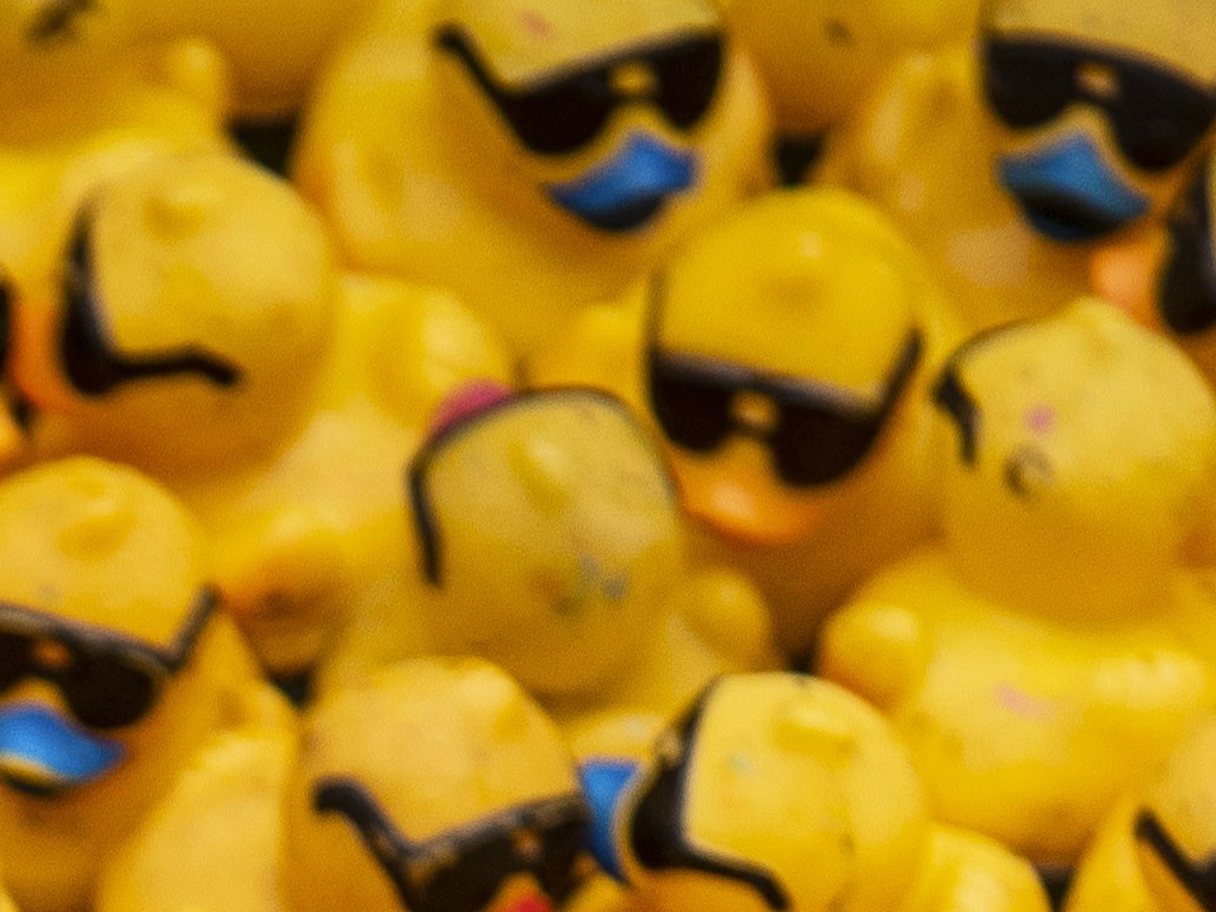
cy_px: 2363
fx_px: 39730
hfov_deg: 1.7
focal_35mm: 1131
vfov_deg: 1.3
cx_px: -1215
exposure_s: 1/3200
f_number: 2.8
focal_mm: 200
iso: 320
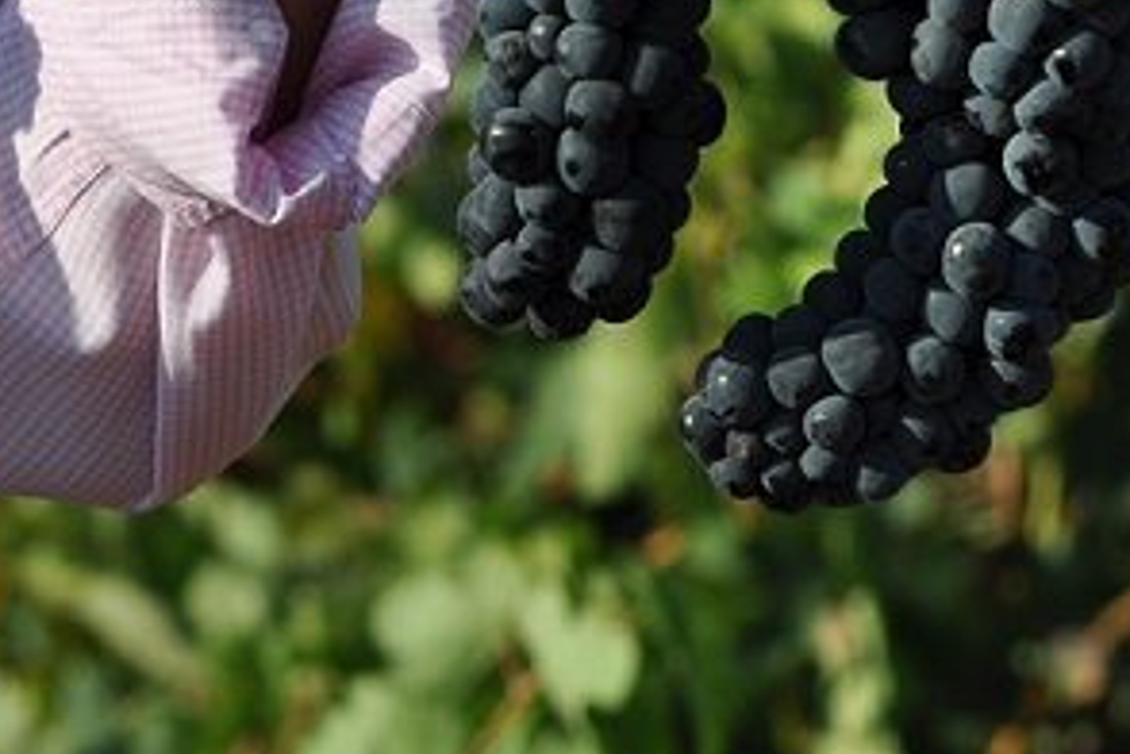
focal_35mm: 545
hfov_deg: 3.8
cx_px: -434
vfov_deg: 2.5
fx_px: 17097
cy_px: -471
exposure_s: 1/800
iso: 200
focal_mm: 105
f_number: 7.1
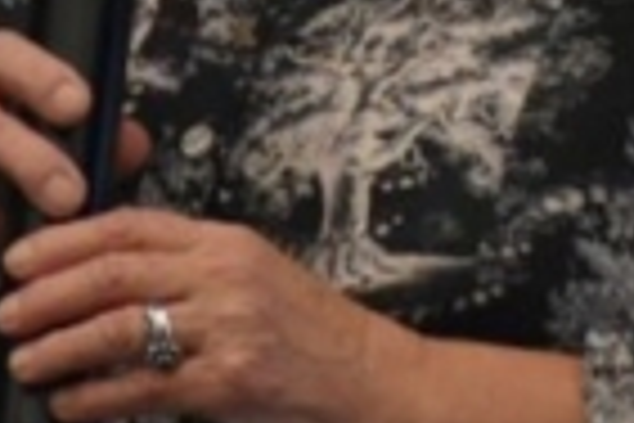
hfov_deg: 1.4
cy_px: -270
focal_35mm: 1495
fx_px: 26327
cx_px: 292
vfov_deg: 0.9
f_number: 5.6
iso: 3200
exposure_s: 1/60
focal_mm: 220
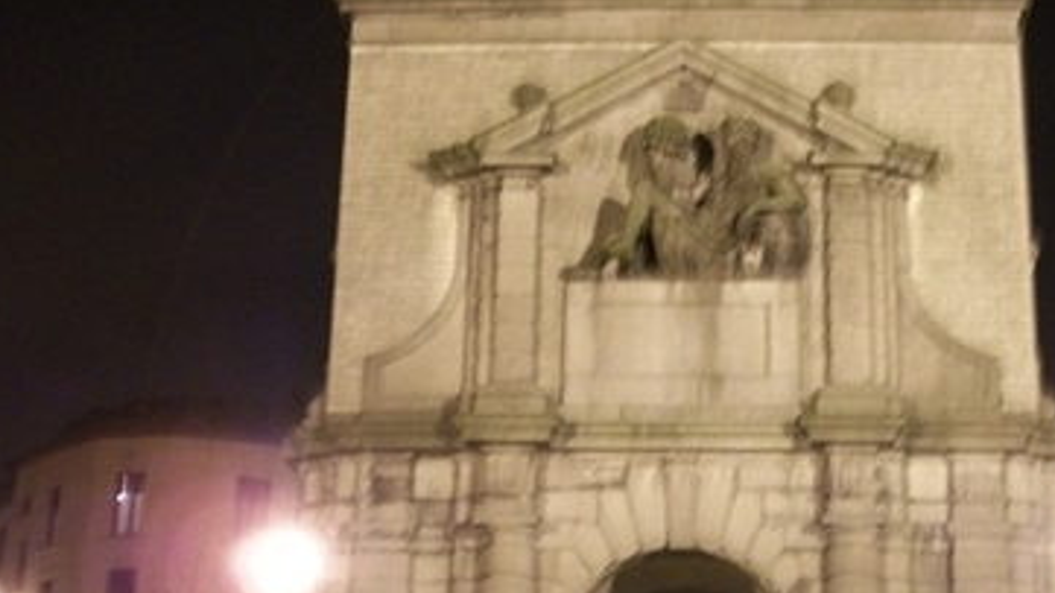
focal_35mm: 58
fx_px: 1622
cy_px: 511
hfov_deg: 35.8
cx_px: 655
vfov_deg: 20.4
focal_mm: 5.7
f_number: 2.9
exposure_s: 1/2
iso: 160
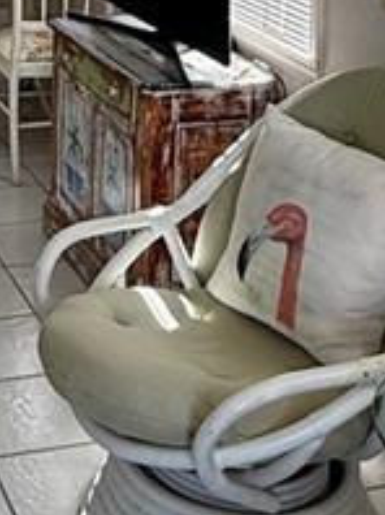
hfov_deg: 16.8
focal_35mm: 85
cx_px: -44
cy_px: -83
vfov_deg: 21.6
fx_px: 1263
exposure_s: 1/107
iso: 64
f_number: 2.2
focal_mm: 2.22
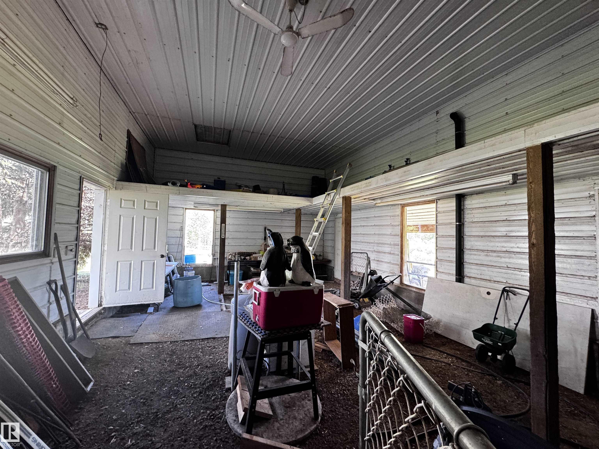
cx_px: 300
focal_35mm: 14
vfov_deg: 85.7
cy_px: 224
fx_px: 242
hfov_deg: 102.1
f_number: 2.2
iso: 320
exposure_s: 1/72
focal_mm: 2.22
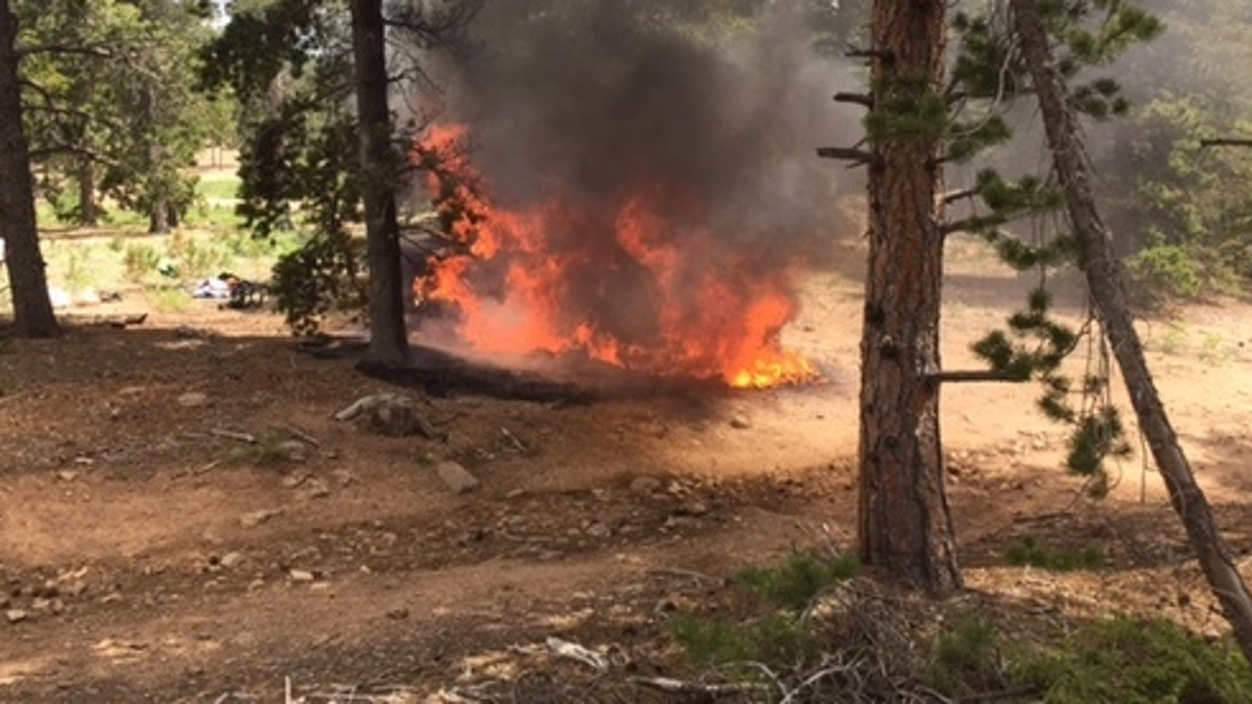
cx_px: 576
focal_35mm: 36
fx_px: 1195
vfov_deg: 32.4
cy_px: 204
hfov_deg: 55.2
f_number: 2.2
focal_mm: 4.15
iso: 32
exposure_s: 1/460
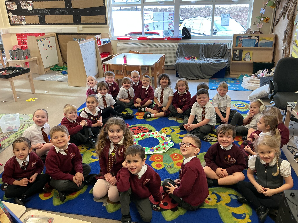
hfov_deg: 61.7
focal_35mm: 29
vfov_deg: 48.2
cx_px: 149
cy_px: 112
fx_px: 250
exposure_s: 1/50
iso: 125
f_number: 1.8
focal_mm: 3
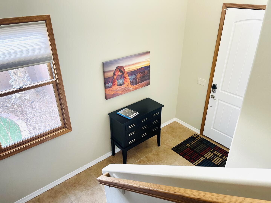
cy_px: 102
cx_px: 136
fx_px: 204
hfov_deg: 67.3
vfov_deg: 53.1
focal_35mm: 26
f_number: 1.6
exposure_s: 1/120
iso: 125
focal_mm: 5.1
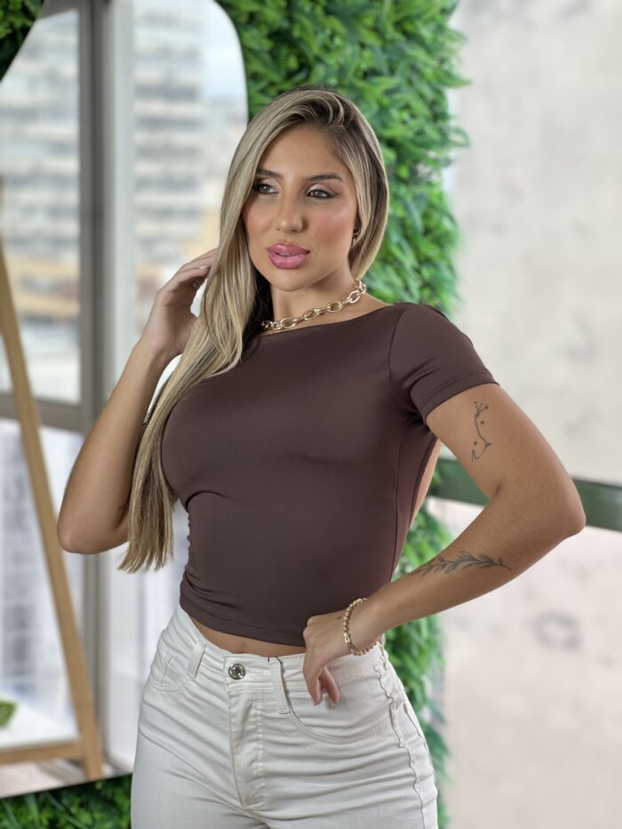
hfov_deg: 19.1
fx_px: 1844
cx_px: 311
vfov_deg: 25.3
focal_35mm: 77
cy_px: 414
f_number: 2.8
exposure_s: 1/120
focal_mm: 9
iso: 125
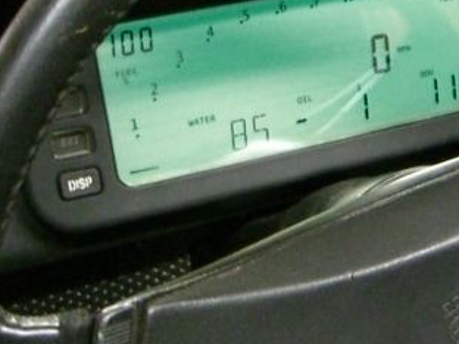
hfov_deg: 24.8
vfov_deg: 18.7
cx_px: 319
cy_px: 62
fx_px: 1034
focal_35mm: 78
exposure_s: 1/30
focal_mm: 6.2
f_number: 2.7
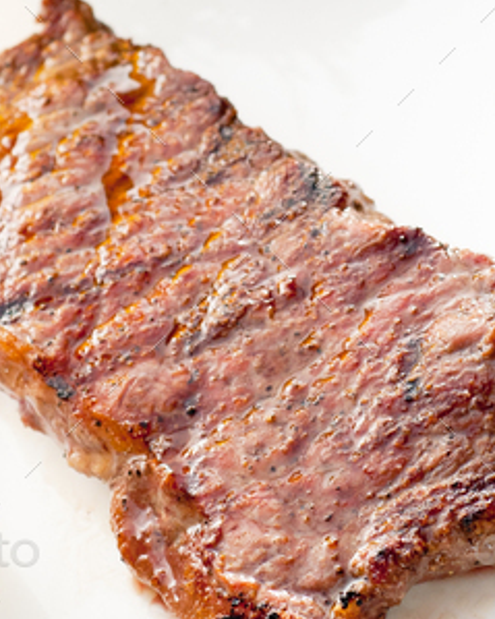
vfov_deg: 7.6
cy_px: -83
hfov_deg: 6.2
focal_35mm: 251
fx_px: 4599
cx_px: 251
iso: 200
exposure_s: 1/200
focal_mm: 60
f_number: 7.1
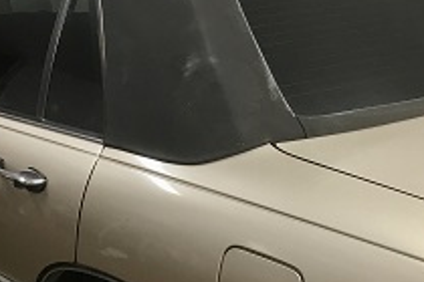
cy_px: 158
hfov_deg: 30.5
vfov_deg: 20.6
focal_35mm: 66
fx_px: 777
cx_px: 176
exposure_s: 1/30
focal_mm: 4.15
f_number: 2.2
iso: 80
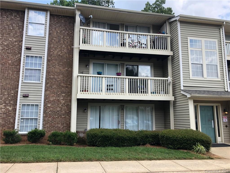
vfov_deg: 49.7
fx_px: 186
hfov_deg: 63.4
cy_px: 86
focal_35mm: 28
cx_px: 115
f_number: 1.8
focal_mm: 3.99
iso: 20
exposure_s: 1/684
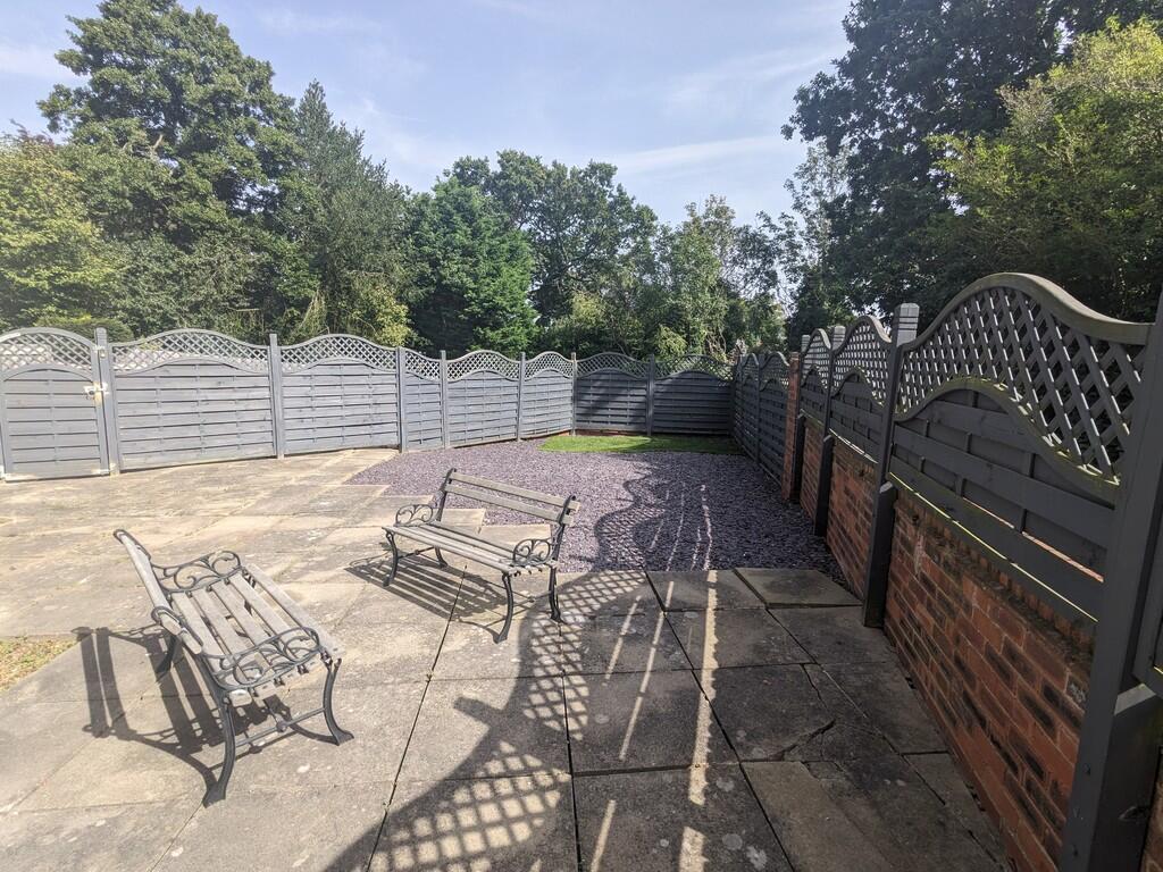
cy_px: 436
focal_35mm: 16
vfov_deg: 78.1
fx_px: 538
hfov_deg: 94.5
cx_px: 582
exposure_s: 1/586
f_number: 2.2
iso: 37
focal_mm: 2.22
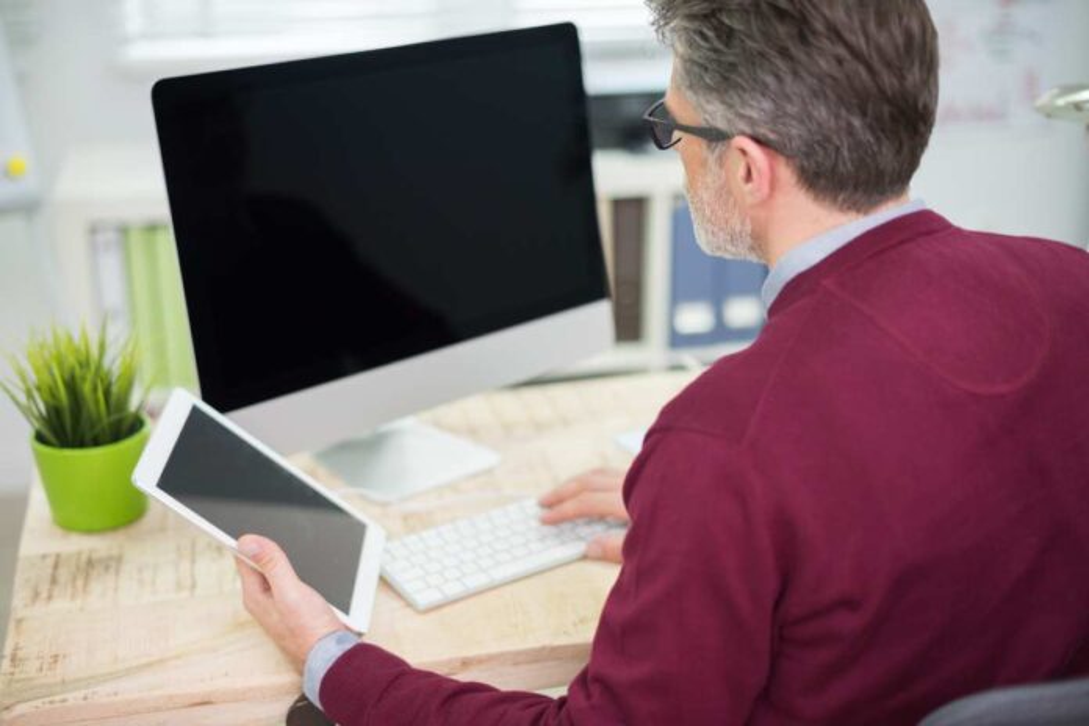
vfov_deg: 27.0
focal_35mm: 50
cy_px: 363
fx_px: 1512
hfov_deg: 39.6
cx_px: 544
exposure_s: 1/125
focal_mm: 50
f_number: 2
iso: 200
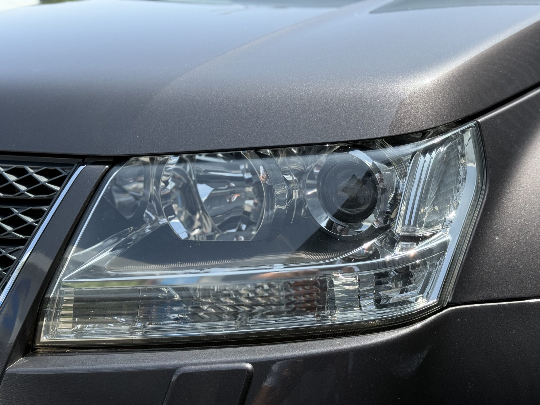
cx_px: 270
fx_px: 749
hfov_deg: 39.7
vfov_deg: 30.3
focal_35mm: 48
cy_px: 202
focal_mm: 6.76
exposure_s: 1/1575
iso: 64
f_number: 1.78
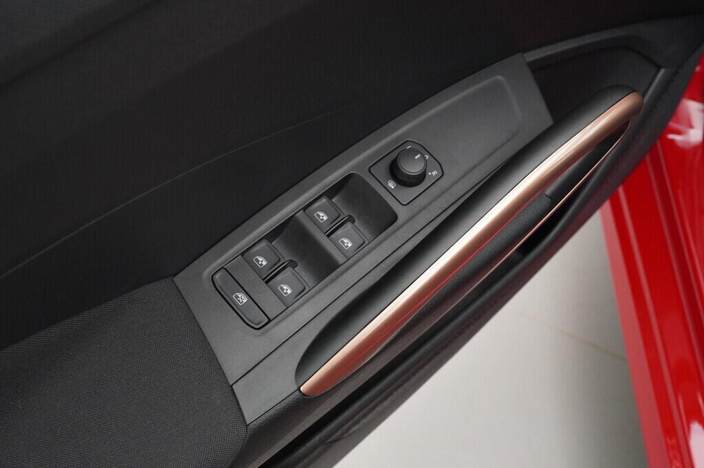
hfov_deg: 53.2
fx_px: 703
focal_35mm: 36
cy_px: 234
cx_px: 352
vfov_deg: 36.8
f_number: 6.3
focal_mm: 24
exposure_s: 1/200
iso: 2500
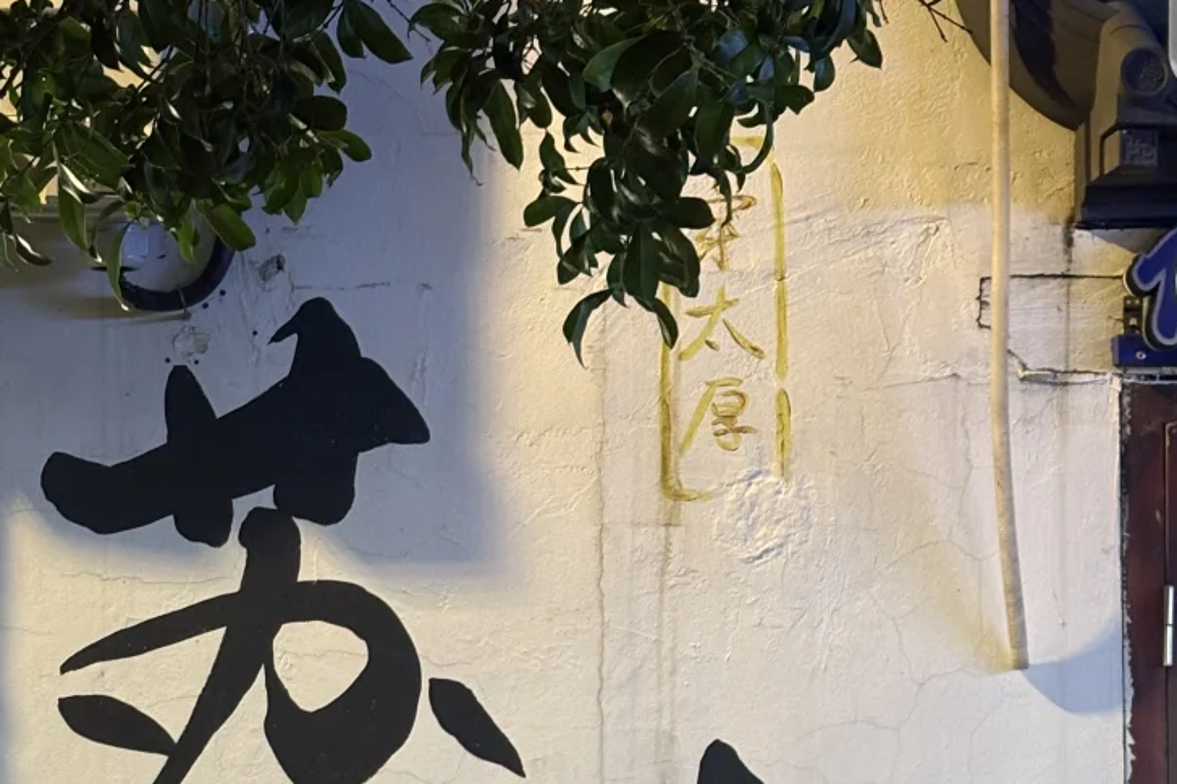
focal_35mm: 107
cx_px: 364
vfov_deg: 12.7
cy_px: 753
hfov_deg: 19.0
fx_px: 3497
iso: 200
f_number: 1.6
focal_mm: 5.96
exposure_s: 1/33
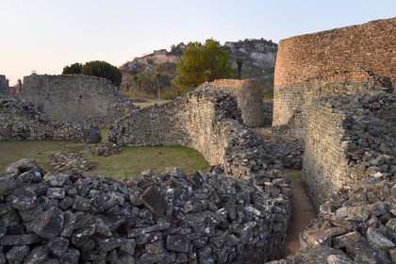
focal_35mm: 29
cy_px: 132
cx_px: 198
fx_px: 319
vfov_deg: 45.0
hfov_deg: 63.7
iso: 400
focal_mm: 29
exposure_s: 1/100
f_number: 8
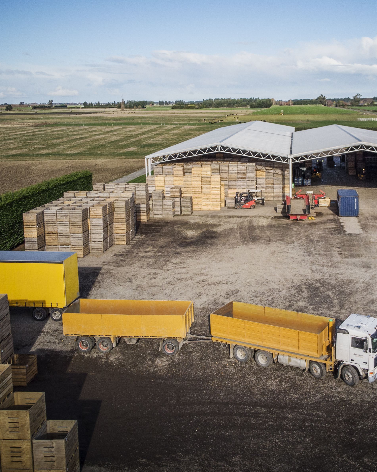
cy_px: 189
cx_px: 252
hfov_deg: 36.9
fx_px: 558
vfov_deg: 45.5
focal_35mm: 40
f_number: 2.8
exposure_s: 1/1100
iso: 109
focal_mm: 4.5
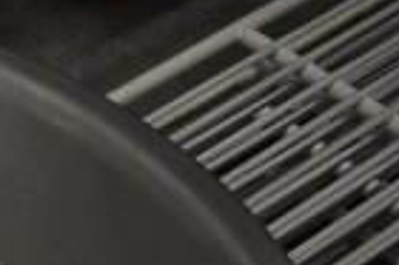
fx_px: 1306
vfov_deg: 10.5
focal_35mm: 118
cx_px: -370
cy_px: 547
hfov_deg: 14.7
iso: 800
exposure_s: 1/125
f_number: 3.5
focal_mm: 18
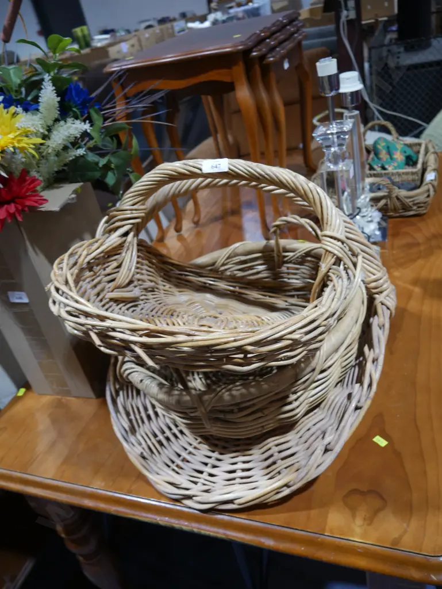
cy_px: 294
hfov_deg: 49.8
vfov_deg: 63.4
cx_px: 221
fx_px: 476
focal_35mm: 28
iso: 320
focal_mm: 14
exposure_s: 1/60
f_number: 3.5
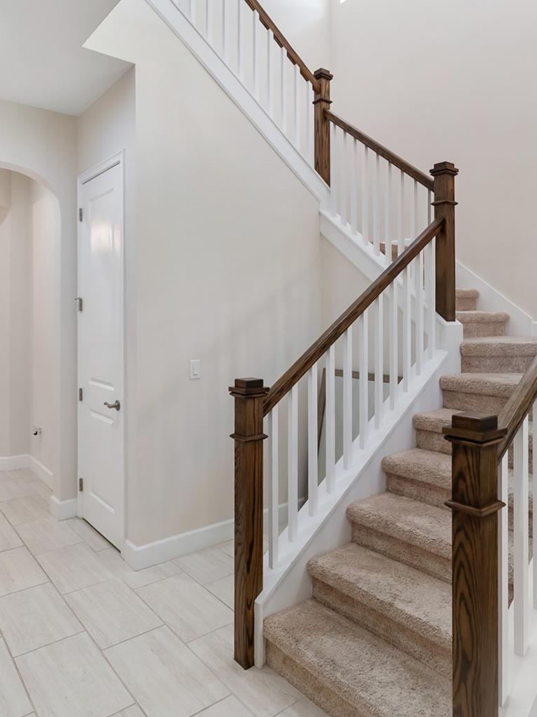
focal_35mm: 24
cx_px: 325
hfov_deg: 56.3
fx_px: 497
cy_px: 352
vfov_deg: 71.6
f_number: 2.8
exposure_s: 1/125
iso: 320
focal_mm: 16
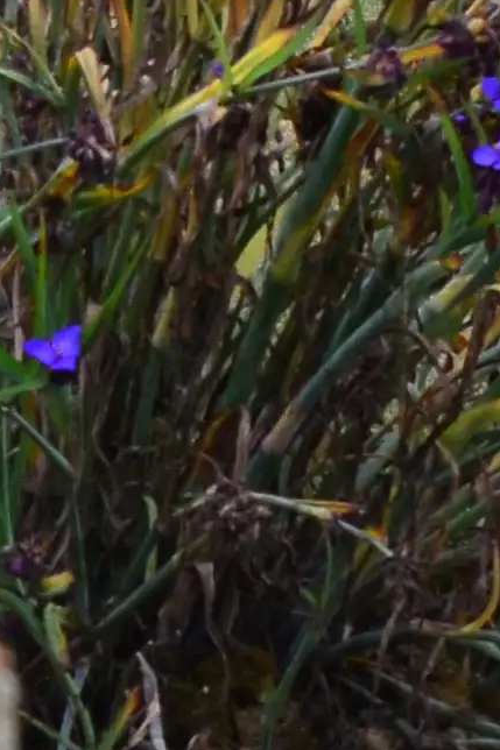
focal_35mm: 802
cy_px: -1034
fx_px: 16716
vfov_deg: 2.6
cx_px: -2184
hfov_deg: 1.7
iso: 400
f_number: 10
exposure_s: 1/200
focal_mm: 70
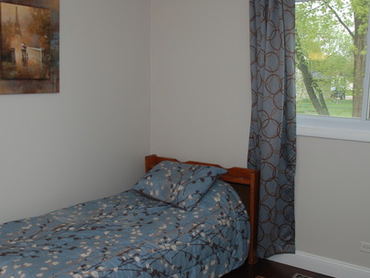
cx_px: 162
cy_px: 155
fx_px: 414
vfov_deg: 37.0
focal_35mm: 39
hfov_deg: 48.0
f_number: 4.5
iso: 160
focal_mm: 17
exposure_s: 1/60
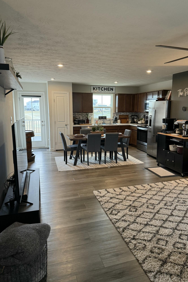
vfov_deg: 71.5
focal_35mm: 25
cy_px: 141
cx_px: 101
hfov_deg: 51.2
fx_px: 196
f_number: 1.78
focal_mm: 6.76
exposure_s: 1/120
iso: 320
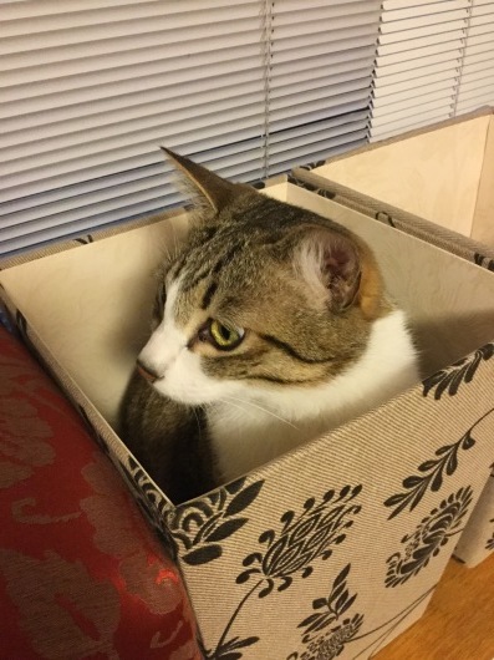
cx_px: 247
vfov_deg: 58.4
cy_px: 330
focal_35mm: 31
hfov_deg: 45.4
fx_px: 590
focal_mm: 3.3
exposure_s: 1/30
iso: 250
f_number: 2.4
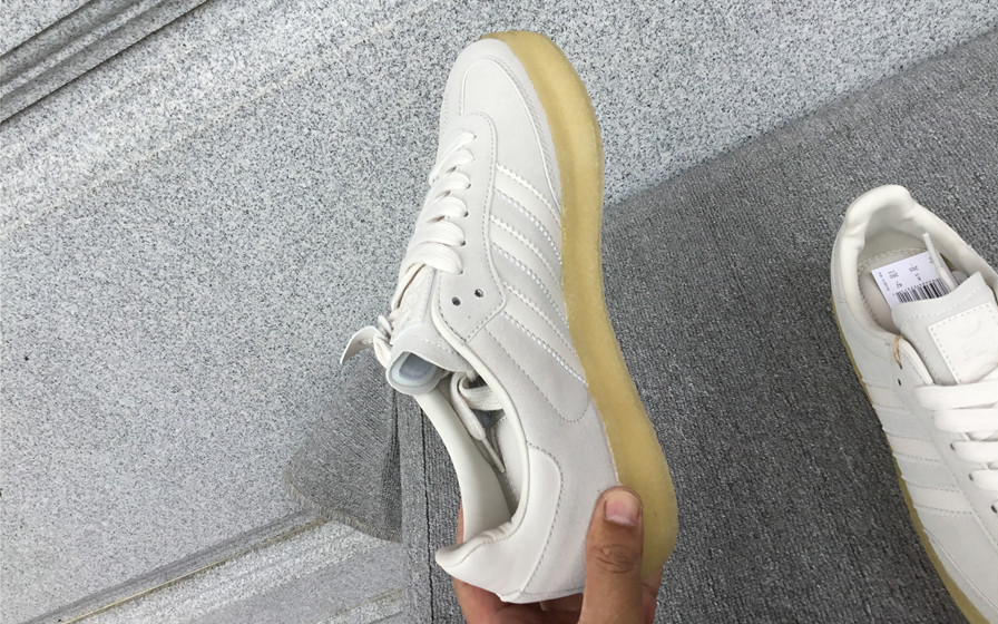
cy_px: 260
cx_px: 500
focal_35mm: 33
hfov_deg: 58.1
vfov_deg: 38.2
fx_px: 898
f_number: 2.4
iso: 25
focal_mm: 3.3
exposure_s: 1/429
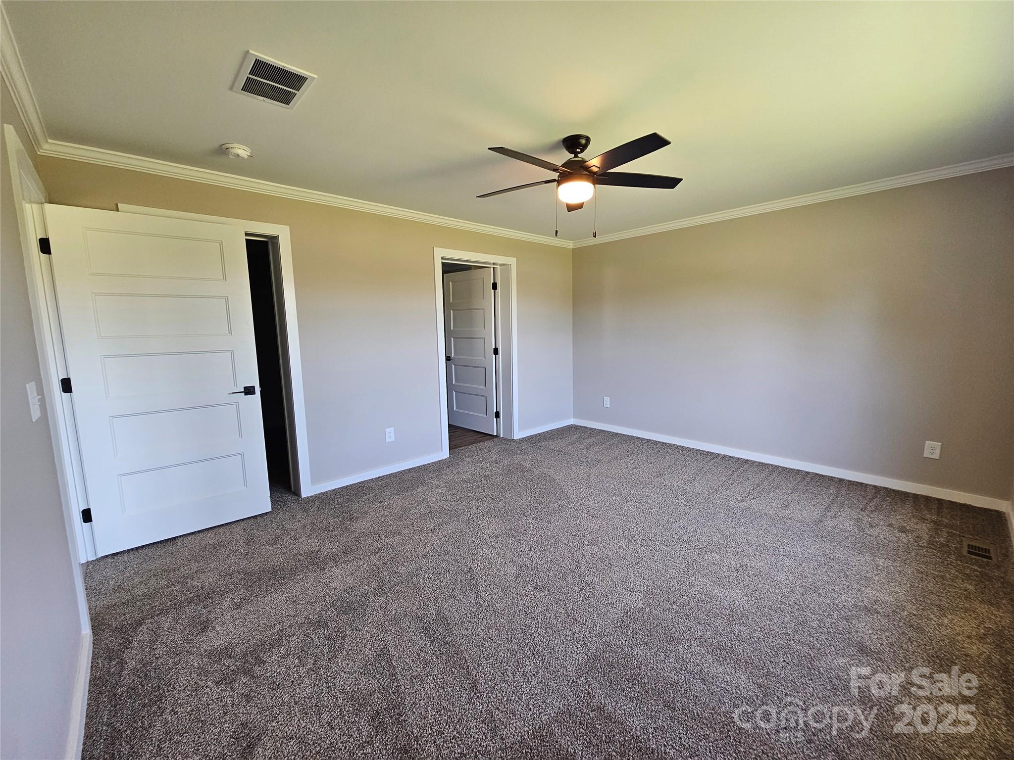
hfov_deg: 106.2
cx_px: 507
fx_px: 381
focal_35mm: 13
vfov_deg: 89.9
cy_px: 380
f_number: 2.2
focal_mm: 2.2
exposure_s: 1/60
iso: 160
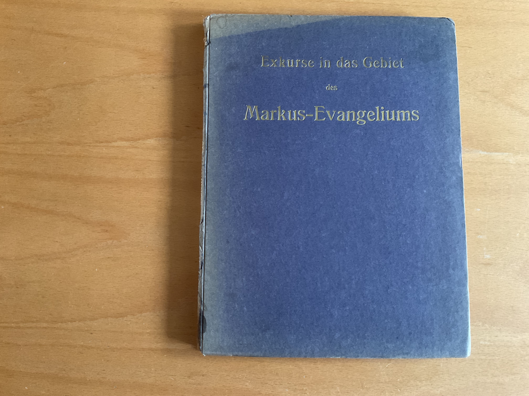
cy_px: 198
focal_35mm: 29
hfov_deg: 61.7
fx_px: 443
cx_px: 264
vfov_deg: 48.2
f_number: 1.8
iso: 250
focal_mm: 3
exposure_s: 1/40
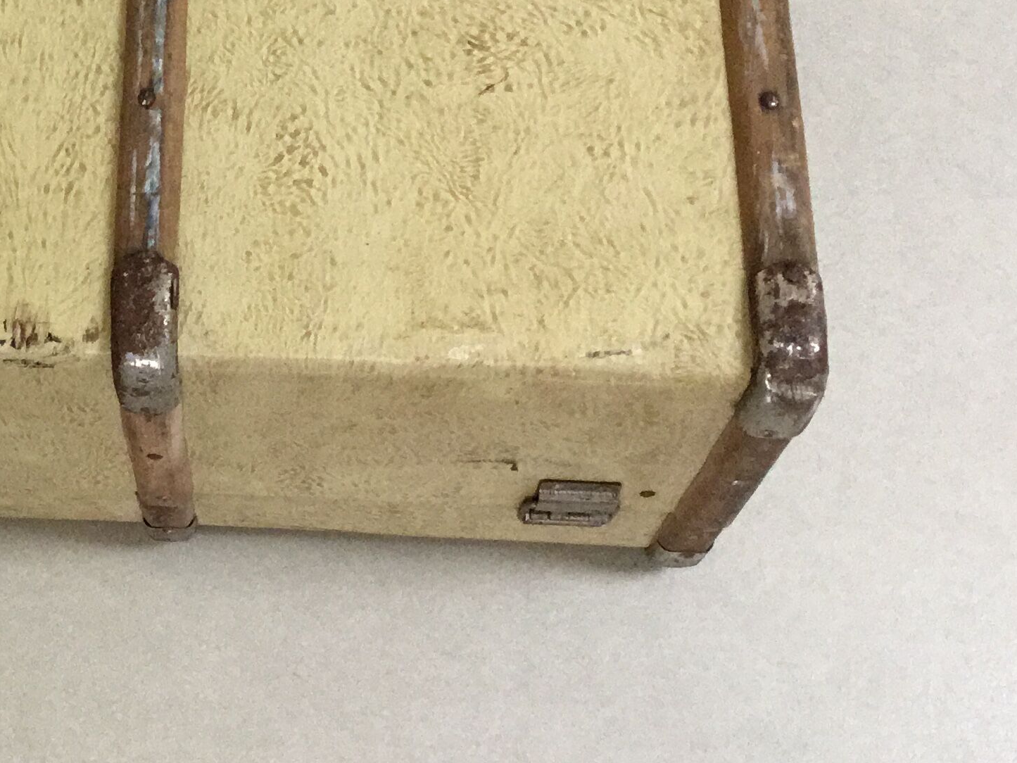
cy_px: 138
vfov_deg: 20.7
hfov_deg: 26.4
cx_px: 10
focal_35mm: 70
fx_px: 2057
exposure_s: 1/33
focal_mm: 3.3
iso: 160
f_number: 2.4
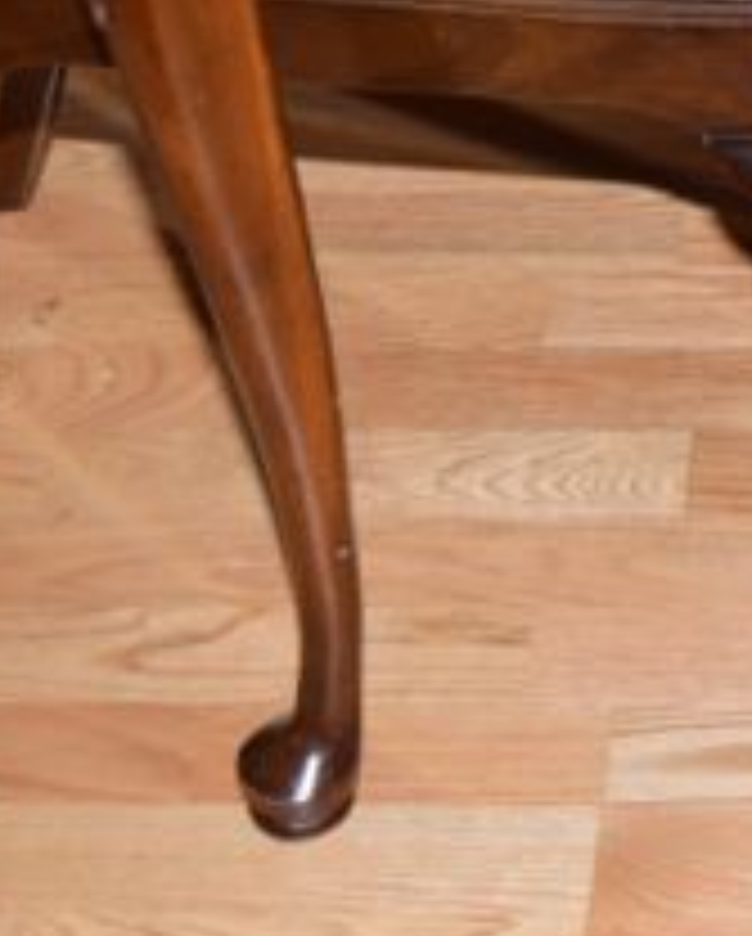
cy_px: 92
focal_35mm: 147
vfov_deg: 13.0
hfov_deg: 10.3
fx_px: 4081
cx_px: 1027
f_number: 4.5
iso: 800
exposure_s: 1/125
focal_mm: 34
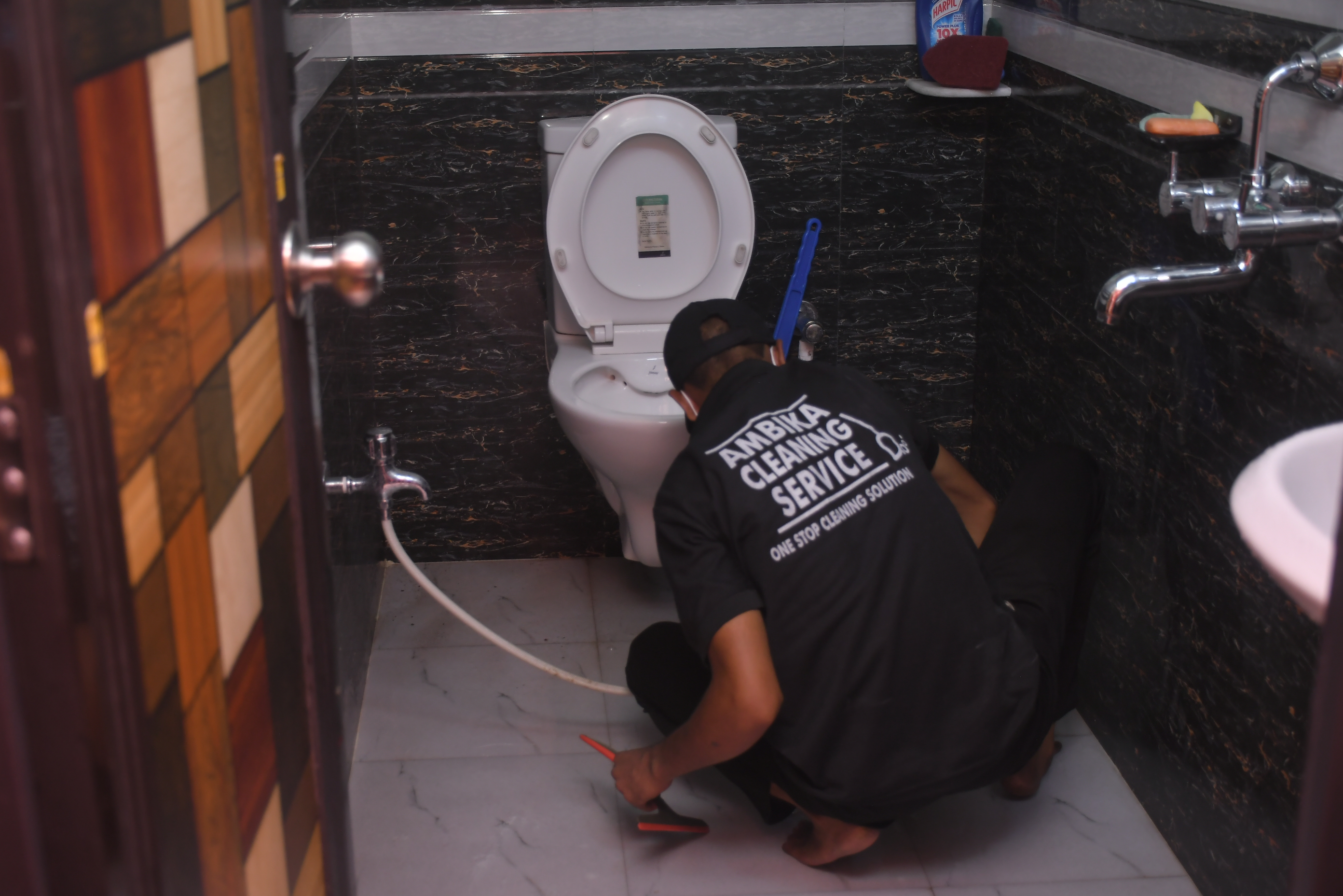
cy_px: 448
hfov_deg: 43.6
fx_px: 1679
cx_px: 672
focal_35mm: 45
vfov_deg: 29.9
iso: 400
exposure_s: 1/200
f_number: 4
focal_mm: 30
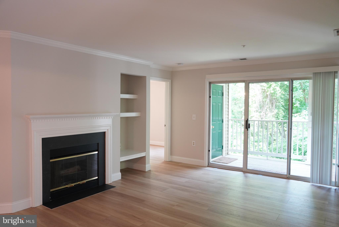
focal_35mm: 27
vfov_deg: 48.0
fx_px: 254
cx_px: 170
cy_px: 114
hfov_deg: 67.4
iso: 500
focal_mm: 18
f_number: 3.5
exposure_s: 1/30
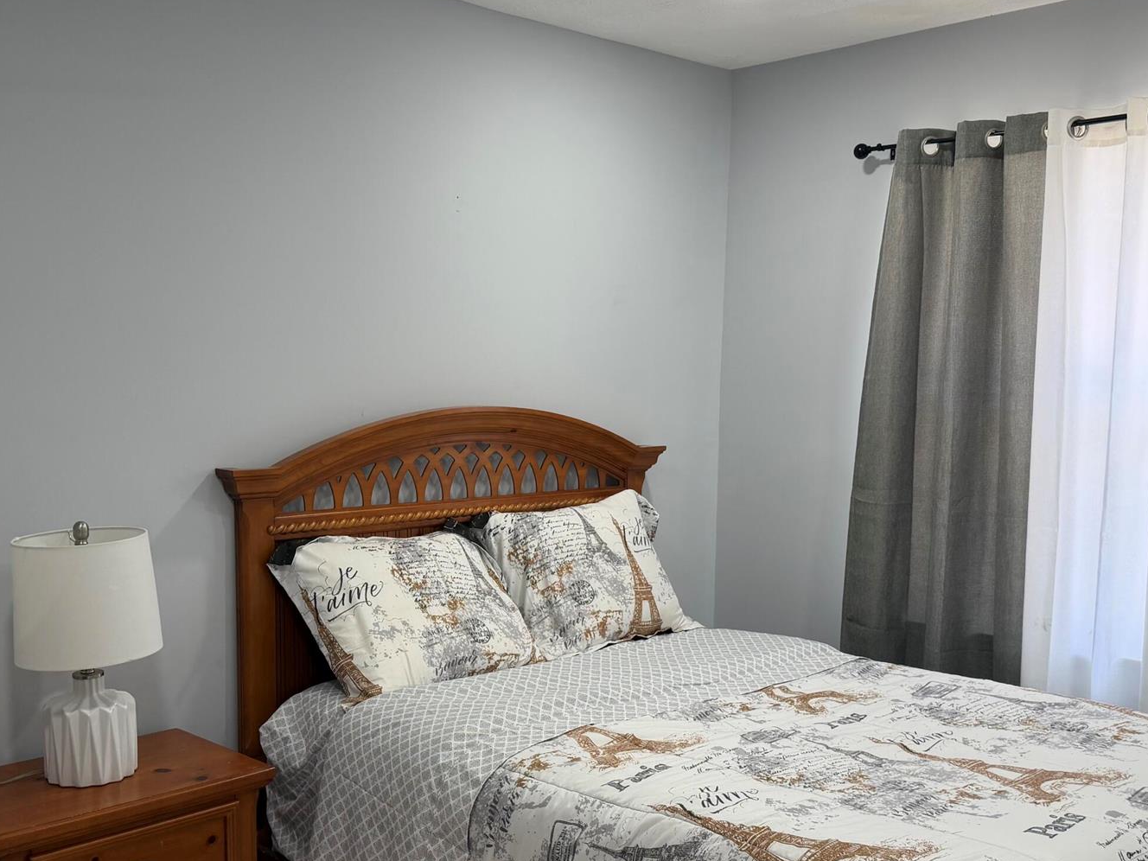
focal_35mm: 37
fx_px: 1227
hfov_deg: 50.1
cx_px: 545
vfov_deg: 38.6
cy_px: 490
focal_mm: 6.76
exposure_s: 1/127
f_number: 1.78
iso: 125
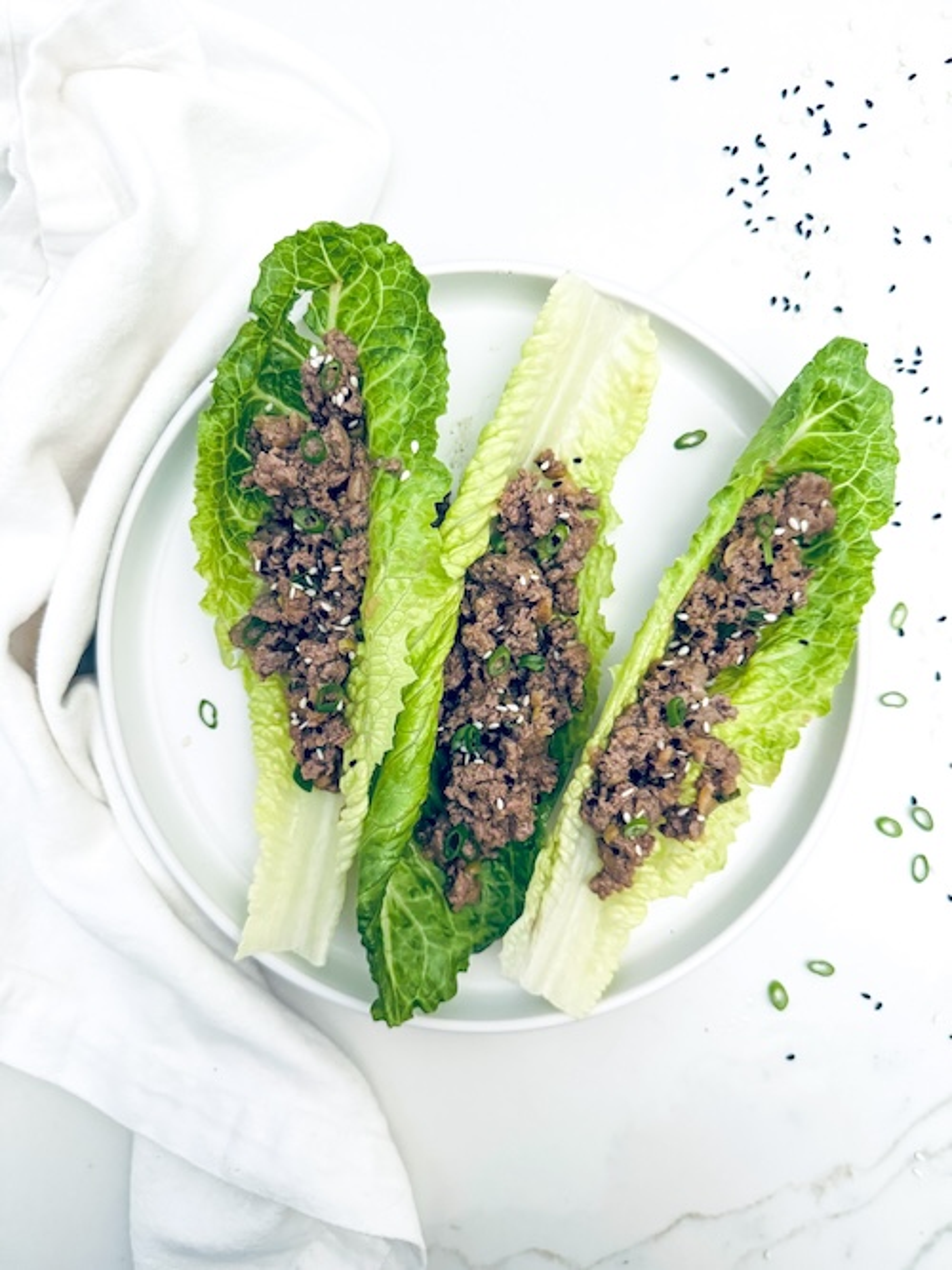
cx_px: 476
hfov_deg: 56.8
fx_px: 880
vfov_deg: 71.6
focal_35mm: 24
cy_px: 635
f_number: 1.8
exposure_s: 1/60
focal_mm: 6.86
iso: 500
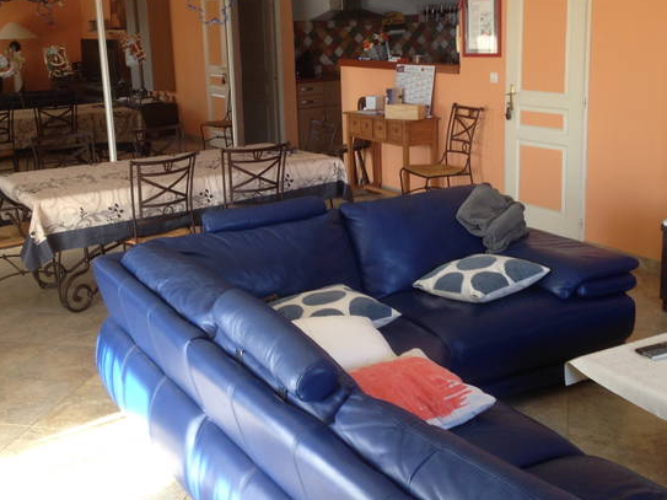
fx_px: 925
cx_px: 297
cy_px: 189
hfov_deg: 39.6
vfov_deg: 30.1
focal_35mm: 48
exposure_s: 1/30
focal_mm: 4.12
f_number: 2.4
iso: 50
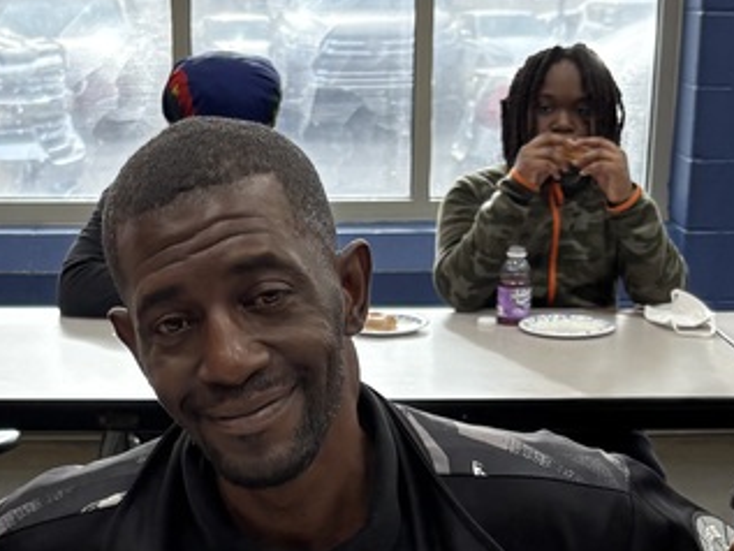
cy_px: 590
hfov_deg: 23.2
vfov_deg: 17.1
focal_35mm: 84
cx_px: 303
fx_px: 1782
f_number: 1.6
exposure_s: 1/121
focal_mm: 5.96
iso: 125
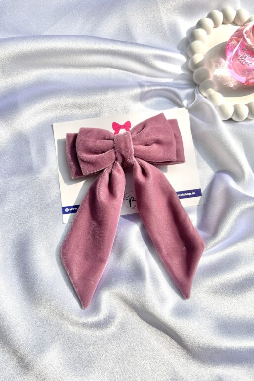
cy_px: 189
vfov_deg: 65.5
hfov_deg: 46.3
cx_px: 137
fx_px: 296
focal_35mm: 28
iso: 50
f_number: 1.6
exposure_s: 1/9091
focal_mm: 5.96
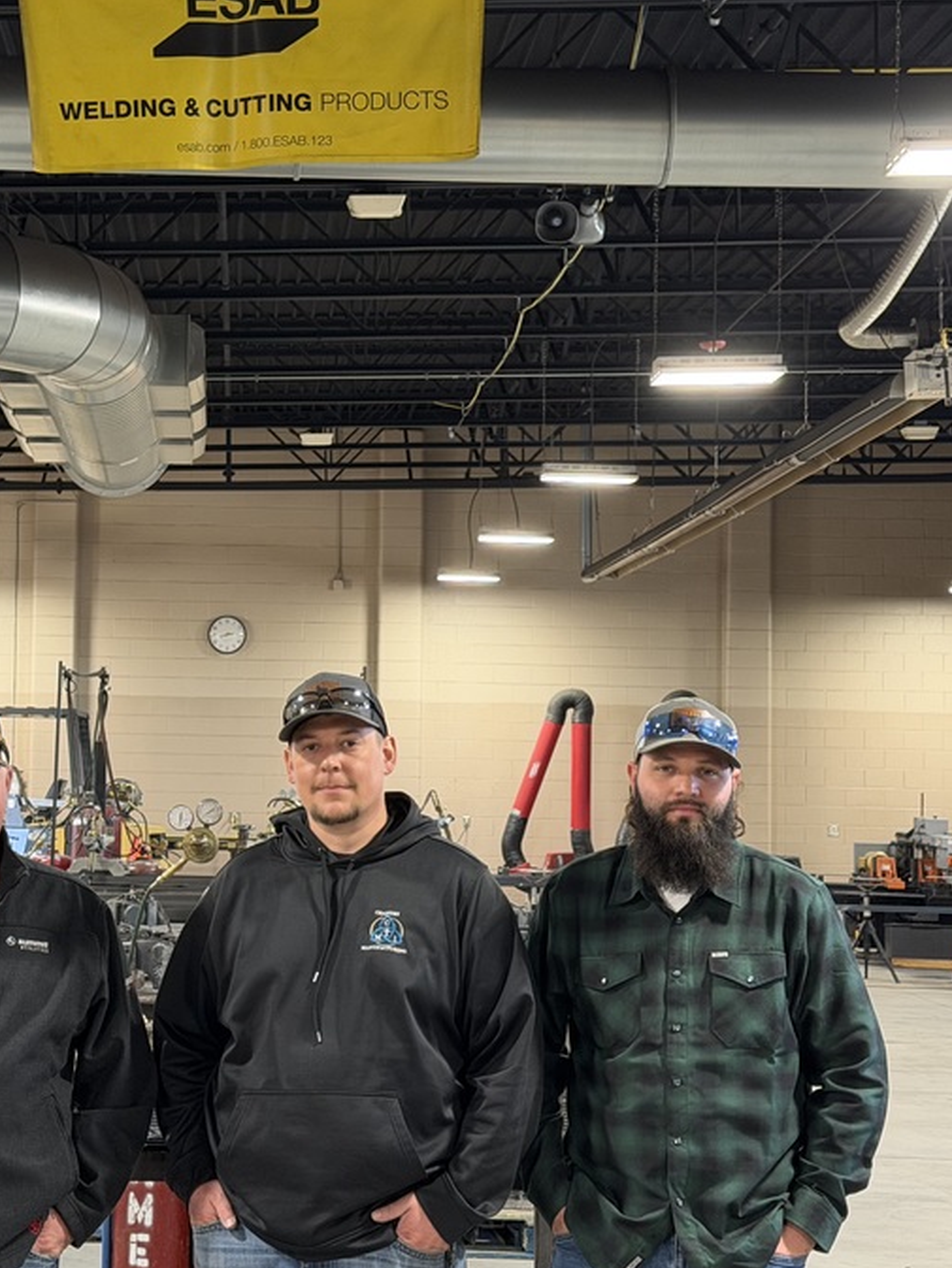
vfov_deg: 26.7
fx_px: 2676
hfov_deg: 20.0
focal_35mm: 73
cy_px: 595
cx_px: 221
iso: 200
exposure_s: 1/60
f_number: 1.78
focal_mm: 6.76
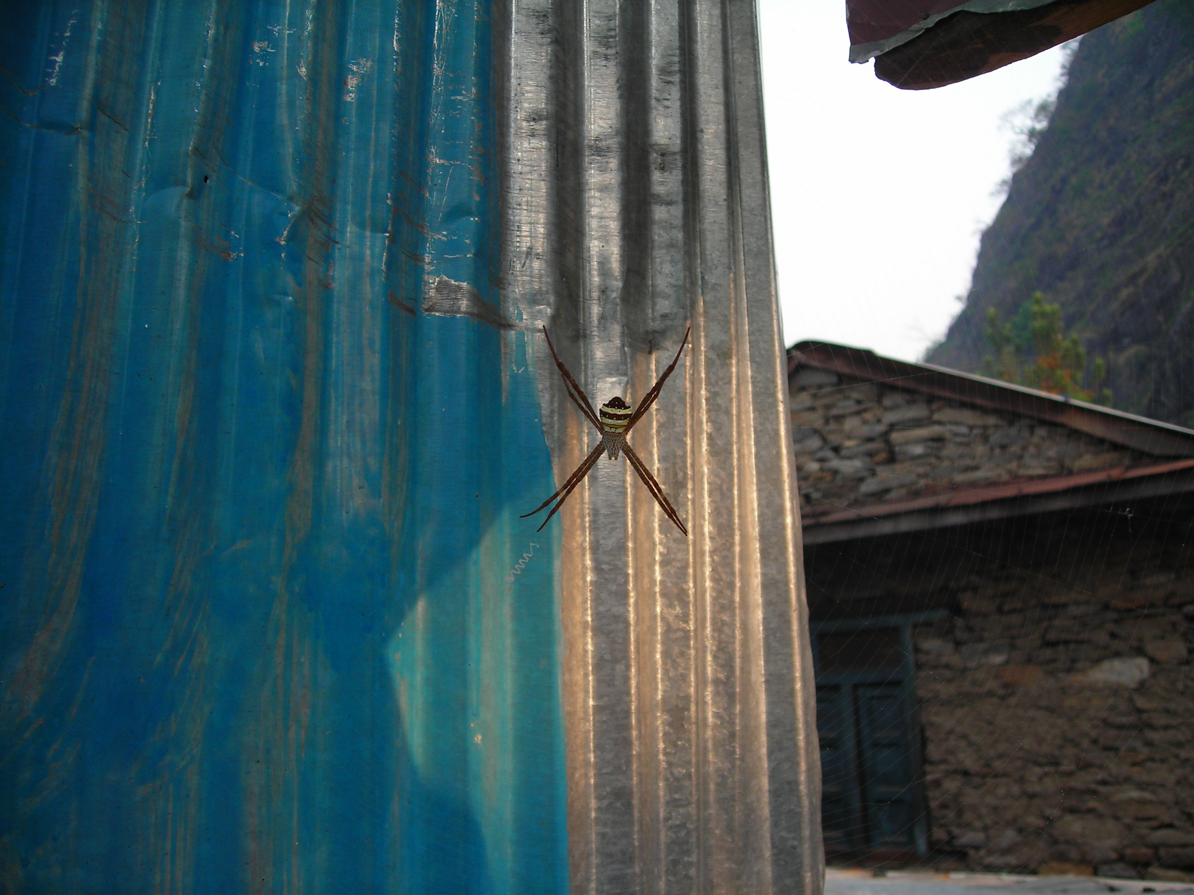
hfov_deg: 49.0
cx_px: 597
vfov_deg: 37.7
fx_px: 1311
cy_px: 448
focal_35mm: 38
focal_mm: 6.3
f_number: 3.2
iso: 50
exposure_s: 1/164
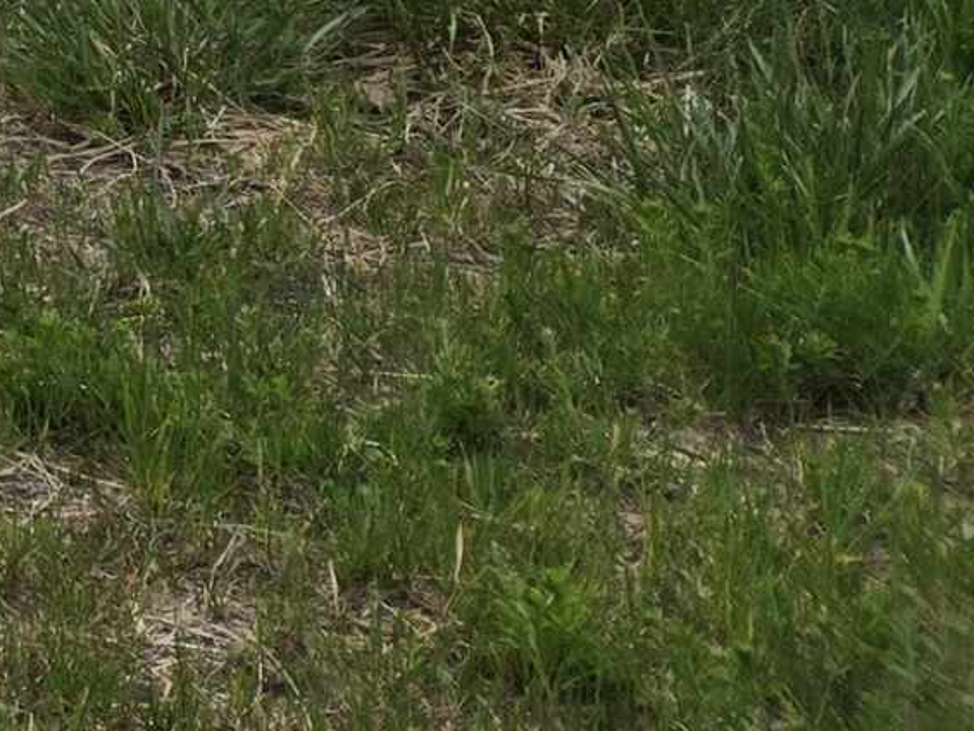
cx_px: -1593
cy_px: -1145
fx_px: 3518
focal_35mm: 125
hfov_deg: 11.8
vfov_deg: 10.0
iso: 25
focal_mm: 5.4
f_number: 1.8
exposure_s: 1/631
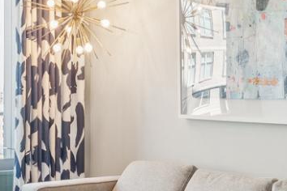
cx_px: 96
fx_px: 646
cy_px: 97
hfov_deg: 24.9
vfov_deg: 16.9
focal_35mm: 81
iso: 250
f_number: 9
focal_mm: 14
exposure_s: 1/6
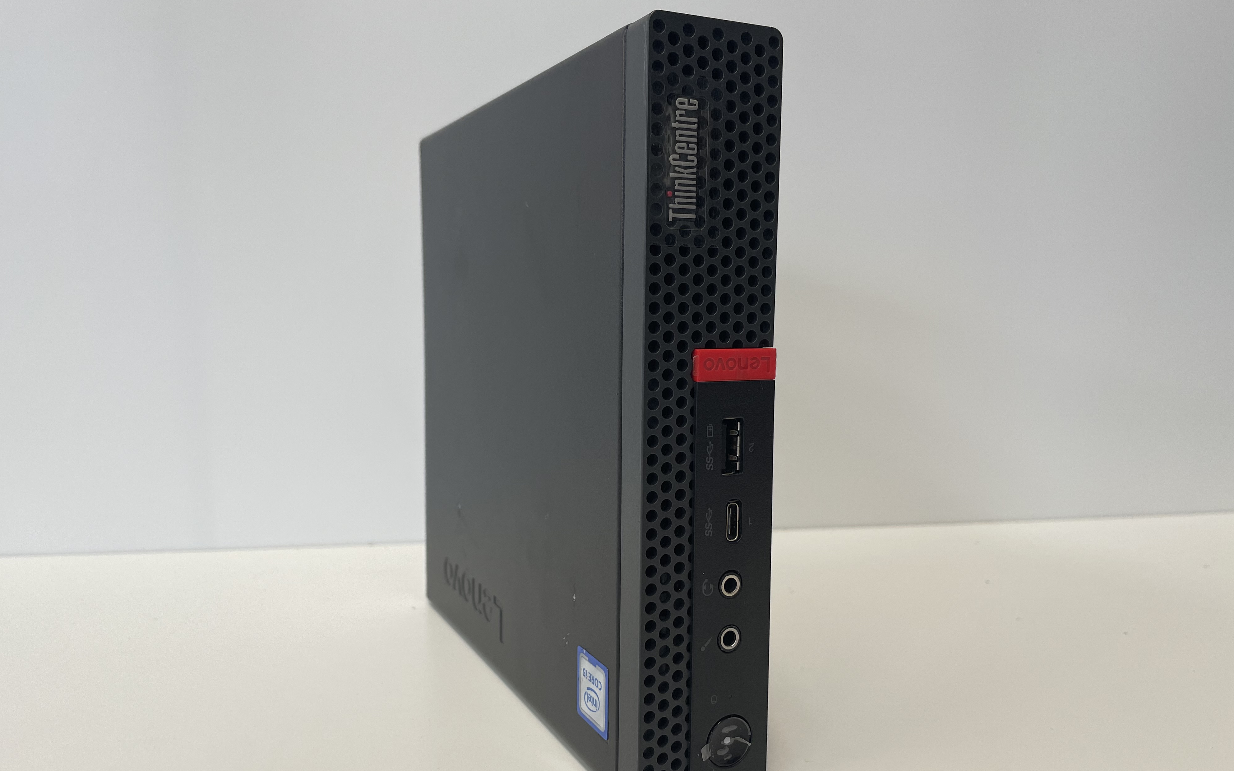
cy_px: 412
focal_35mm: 28
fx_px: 942
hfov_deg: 66.5
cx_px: 611
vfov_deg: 44.5
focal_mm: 4.2
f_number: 1.6
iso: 50
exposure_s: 1/100
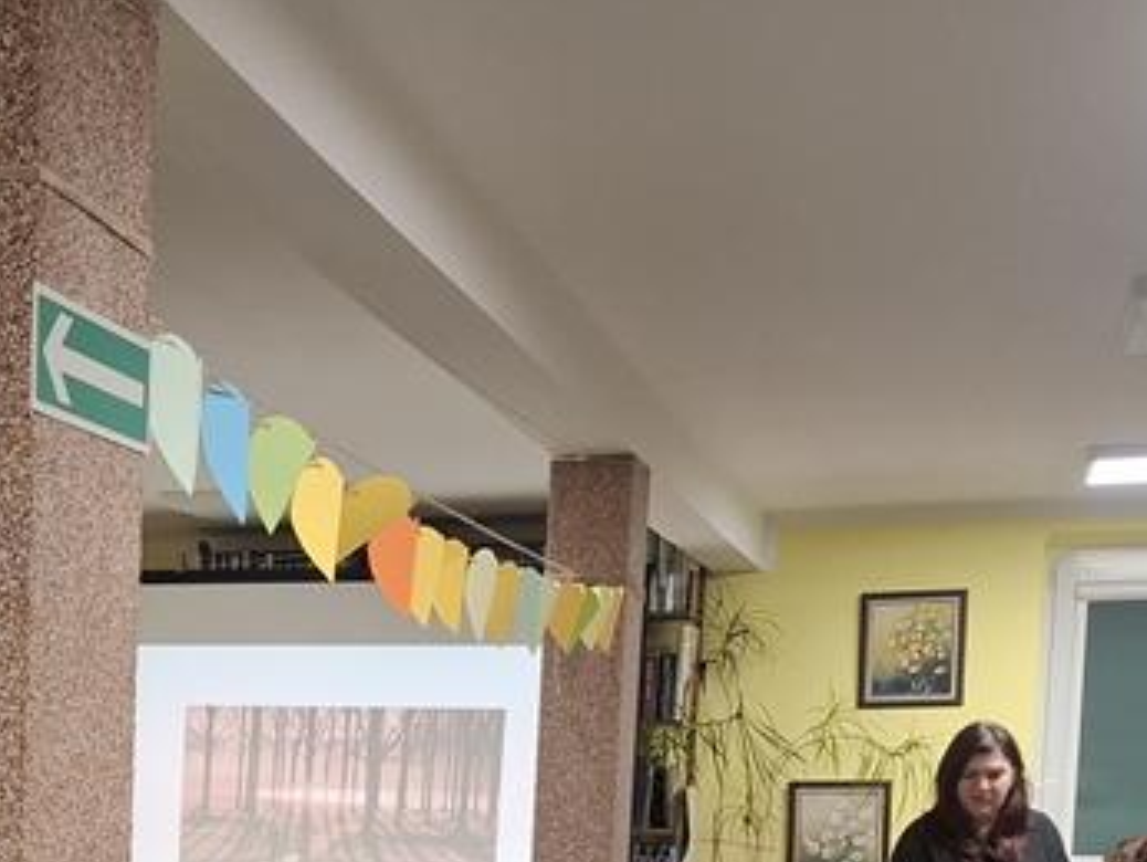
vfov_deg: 20.2
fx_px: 2255
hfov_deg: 26.4
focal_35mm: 68
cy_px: 1048
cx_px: -96
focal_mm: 5.54
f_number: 1.8
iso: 50
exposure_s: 1/50
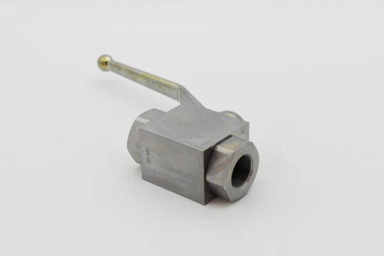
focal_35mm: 69
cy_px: 128
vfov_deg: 19.7
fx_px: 736
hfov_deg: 29.2
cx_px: 192
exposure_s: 1/1600
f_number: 8
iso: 1600
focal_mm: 46
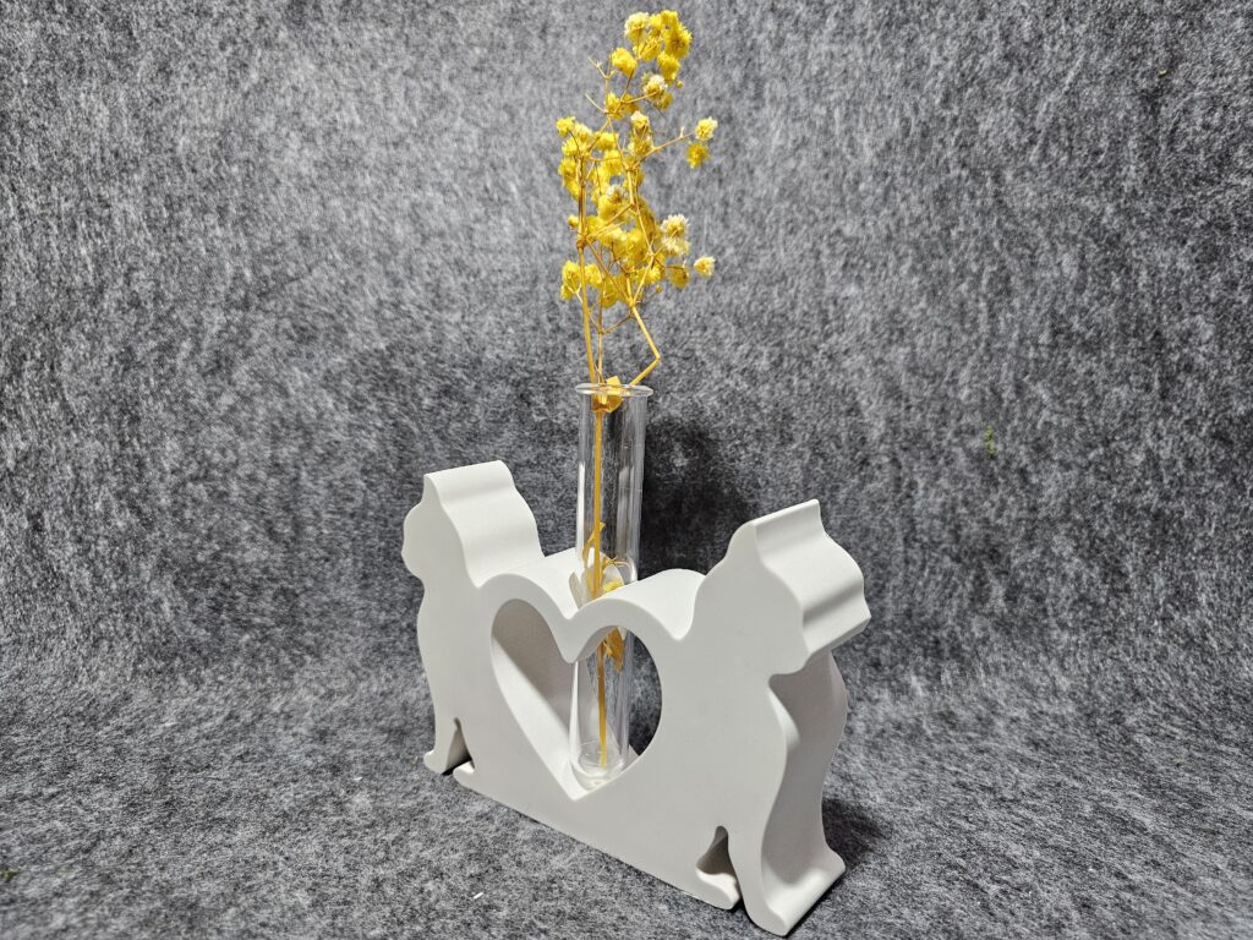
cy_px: 470
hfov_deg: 73.9
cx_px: 626
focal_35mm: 23
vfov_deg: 58.9
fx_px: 833
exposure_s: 1/142
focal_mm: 6.3
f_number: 1.7
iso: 320
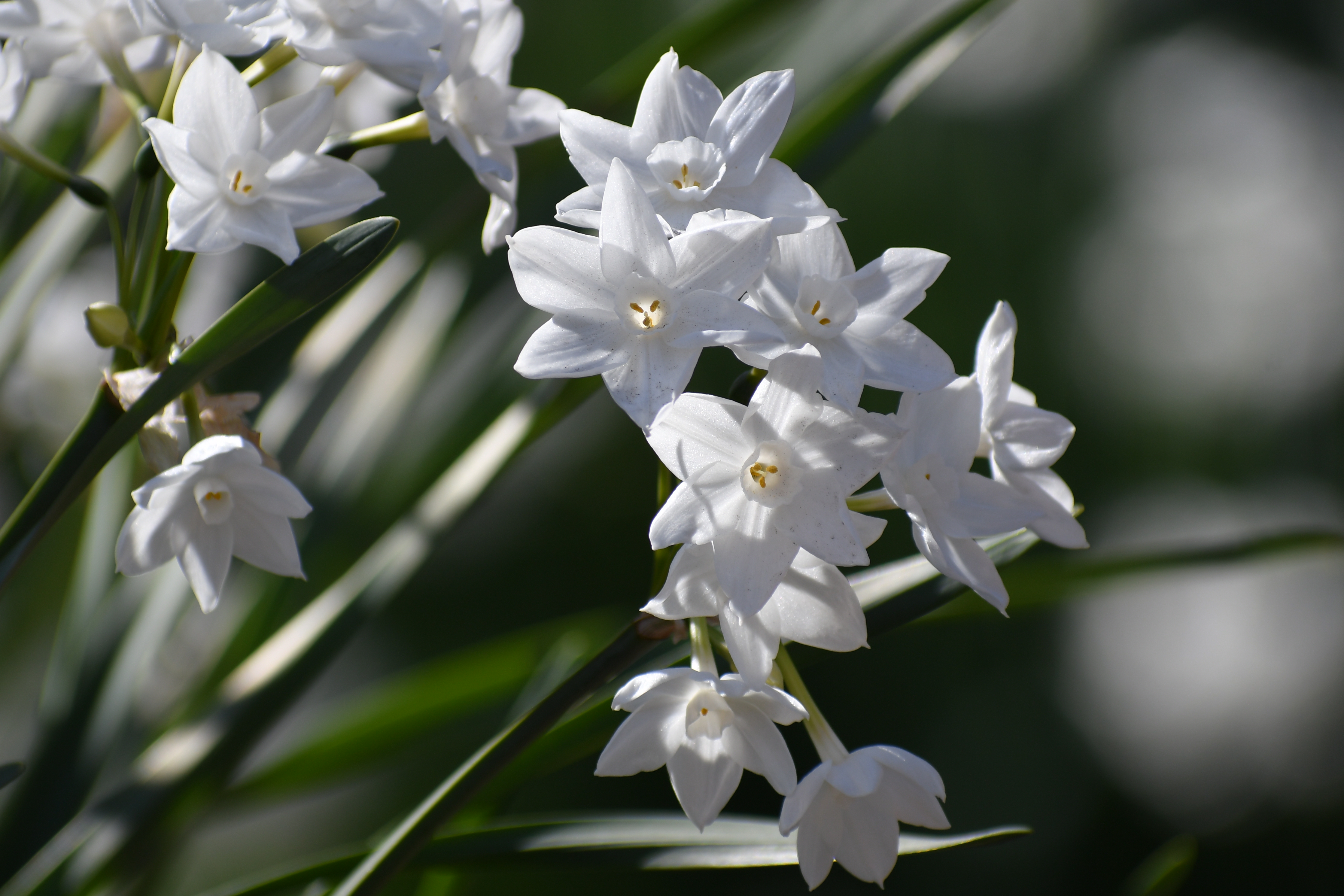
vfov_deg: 2.7
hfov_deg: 4.1
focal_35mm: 504
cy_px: 427
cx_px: 640
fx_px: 18815
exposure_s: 1/500
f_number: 6.3
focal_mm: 270
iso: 125
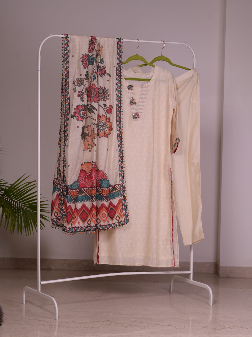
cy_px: 168
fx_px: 893
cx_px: 126
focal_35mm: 92
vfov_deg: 21.3
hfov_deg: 16.1
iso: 320
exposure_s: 1/100
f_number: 5
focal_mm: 85
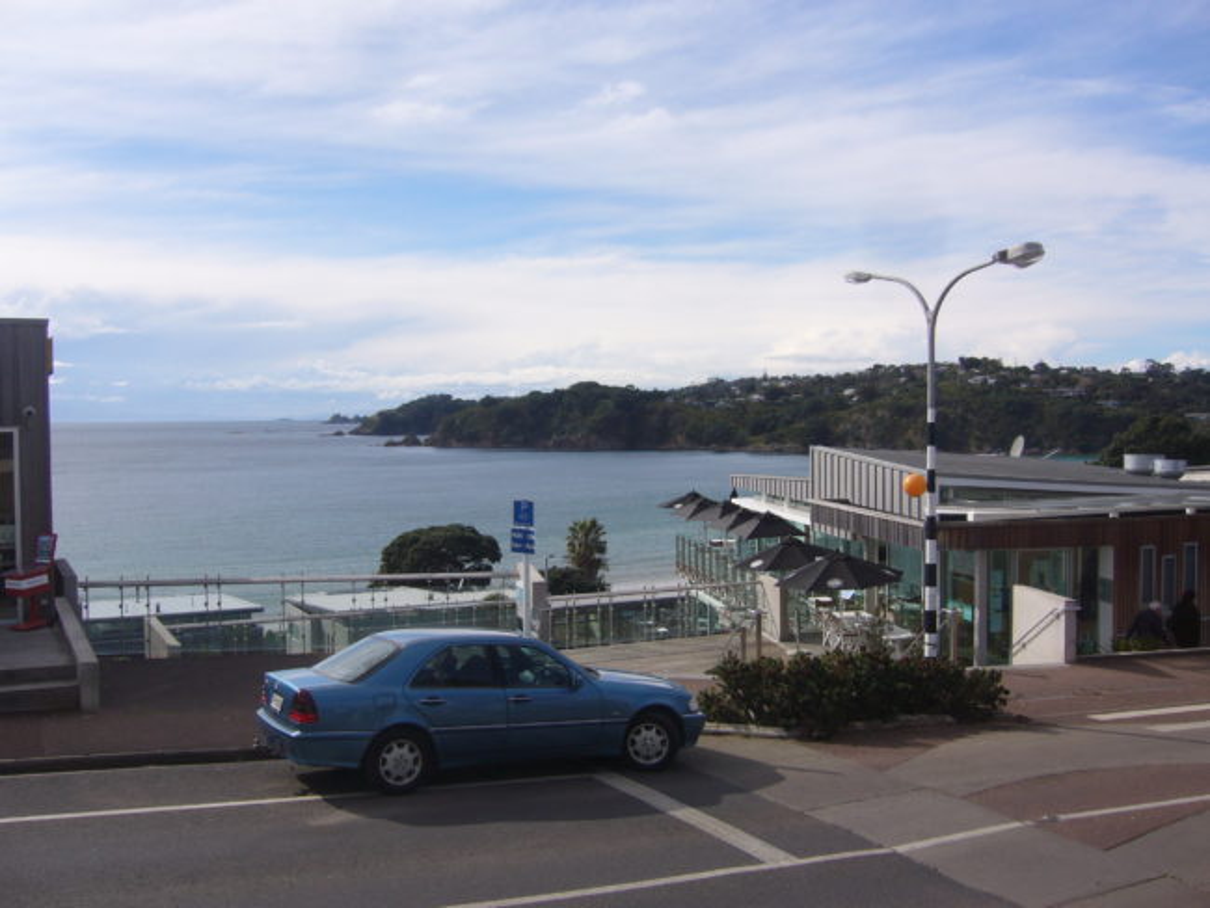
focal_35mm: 35
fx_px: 1224
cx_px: 605
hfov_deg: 52.6
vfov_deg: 40.7
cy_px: 454
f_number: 5.6
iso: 80
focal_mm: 5.8
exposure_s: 1/400
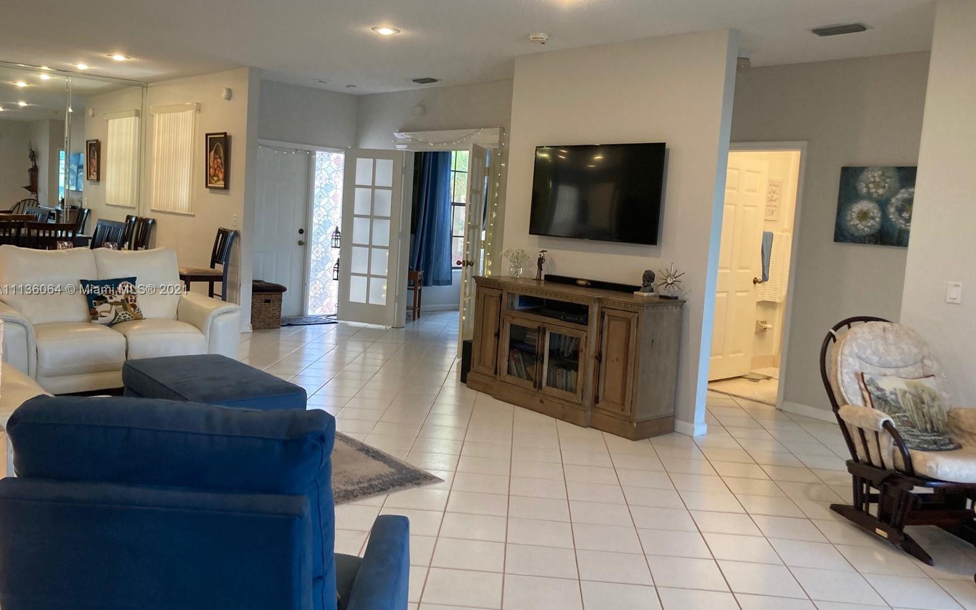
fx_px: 798
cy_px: 291
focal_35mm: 30
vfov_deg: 41.8
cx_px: 485
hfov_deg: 62.9
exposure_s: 1/60
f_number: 1.8
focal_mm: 3.99
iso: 125
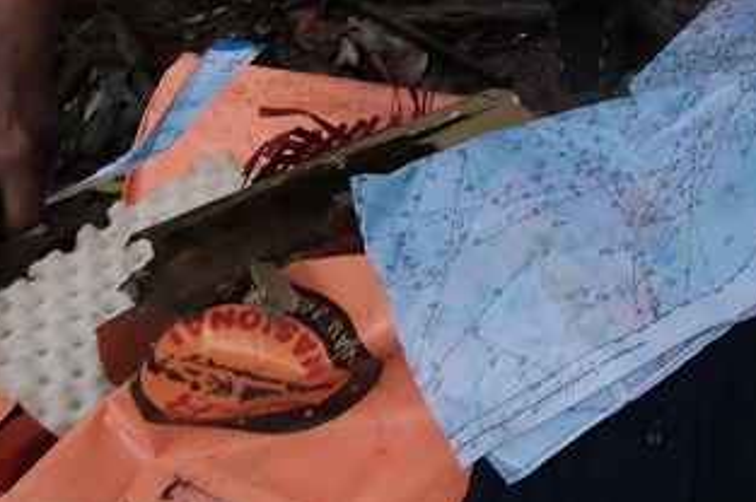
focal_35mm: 48
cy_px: -49
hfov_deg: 35.1
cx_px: 841
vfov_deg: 25.9
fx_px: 1007
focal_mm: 10
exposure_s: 1/250
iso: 3200
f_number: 5
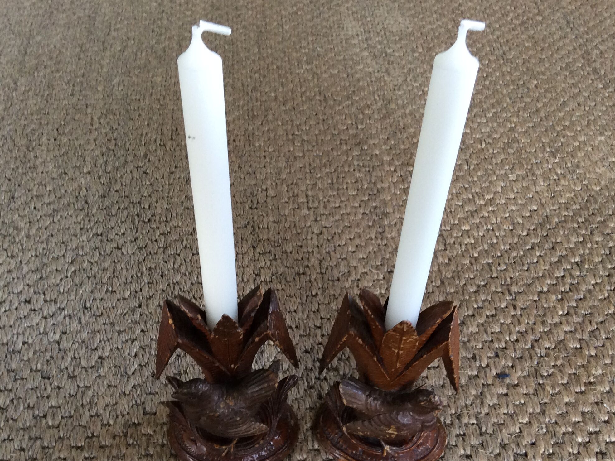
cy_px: 296
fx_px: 746
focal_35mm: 42
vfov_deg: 34.1
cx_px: 299
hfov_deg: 44.8
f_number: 2.4
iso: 100
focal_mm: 3.3
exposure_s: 1/25
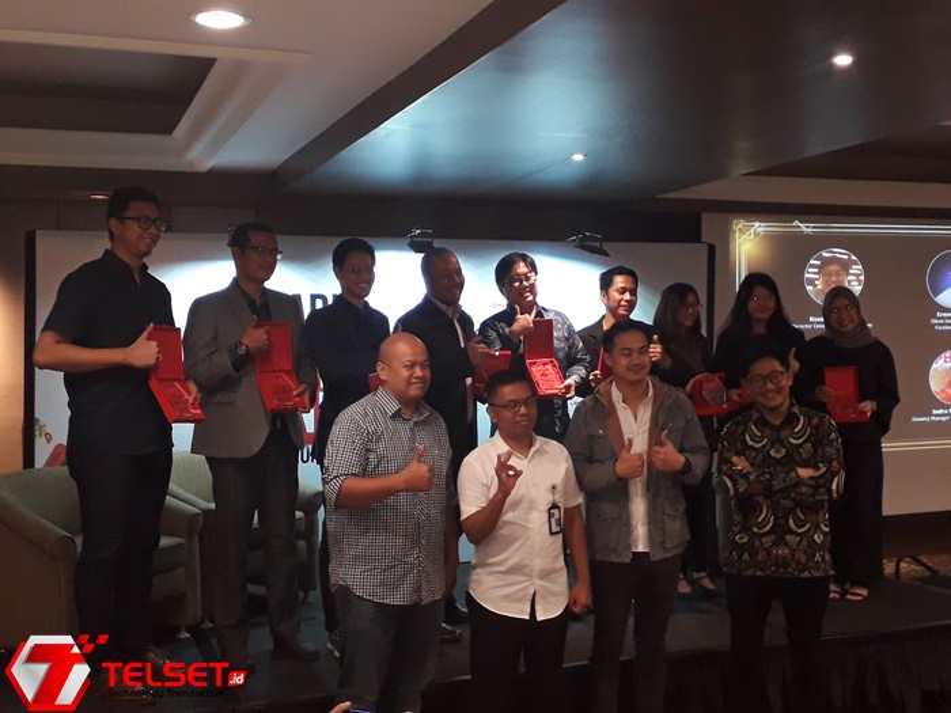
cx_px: 476
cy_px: 356
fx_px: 742
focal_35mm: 27
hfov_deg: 65.3
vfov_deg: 51.4
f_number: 1.9
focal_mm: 3.6
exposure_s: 1/33
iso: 200
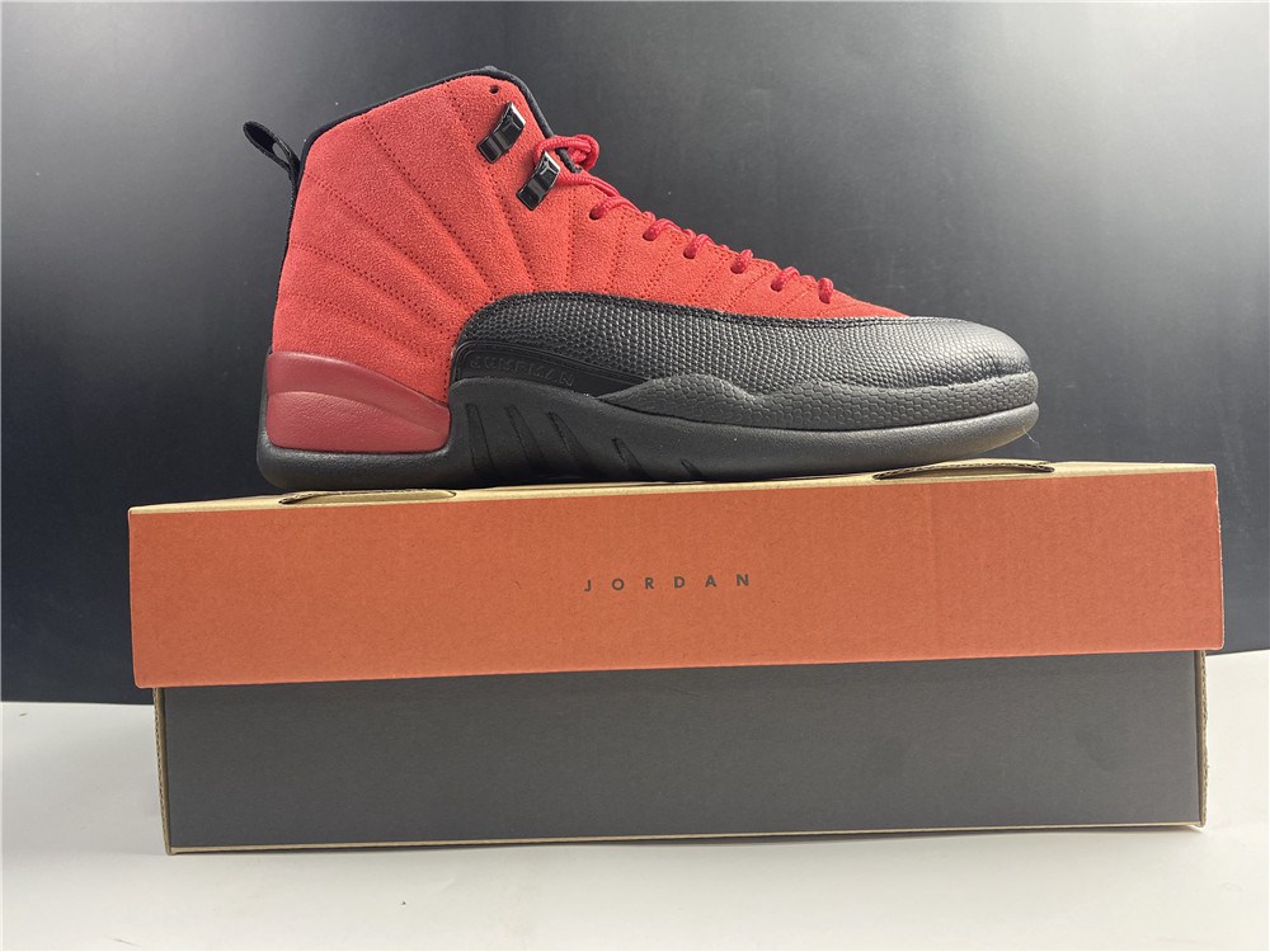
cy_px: 476
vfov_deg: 53.1
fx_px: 954
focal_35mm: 26
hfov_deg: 67.3
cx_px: 635
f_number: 1.8
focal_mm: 4.25
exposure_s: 1/50
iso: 100
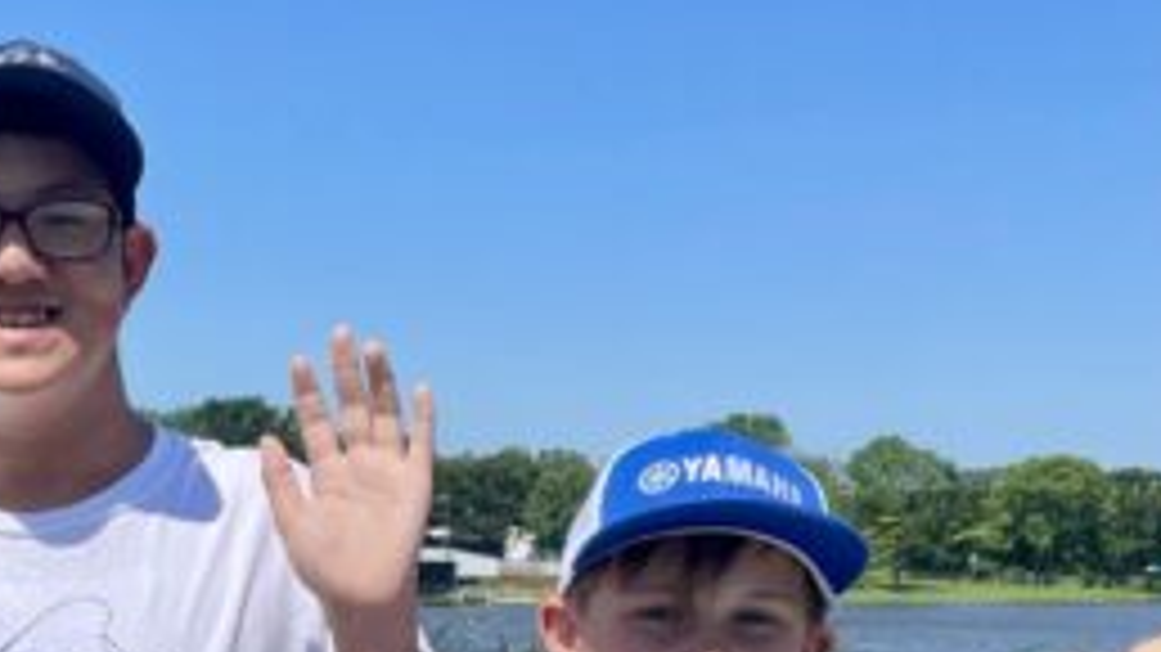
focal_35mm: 56
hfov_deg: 34.6
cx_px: 68
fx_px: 1724
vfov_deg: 20.6
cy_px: 674
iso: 32
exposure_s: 1/4831
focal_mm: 4.2
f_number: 1.6
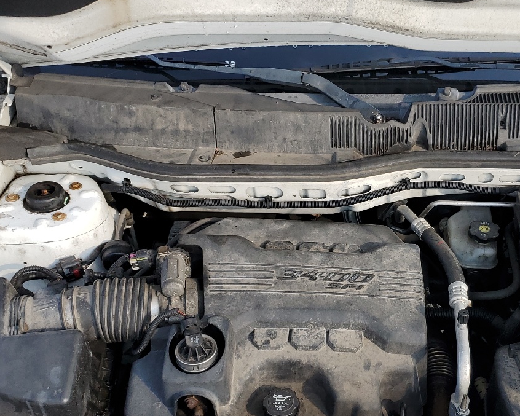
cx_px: 369
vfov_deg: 31.3
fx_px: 739
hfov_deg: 38.1
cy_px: 256
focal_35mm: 48
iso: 50
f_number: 1.5
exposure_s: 1/1429
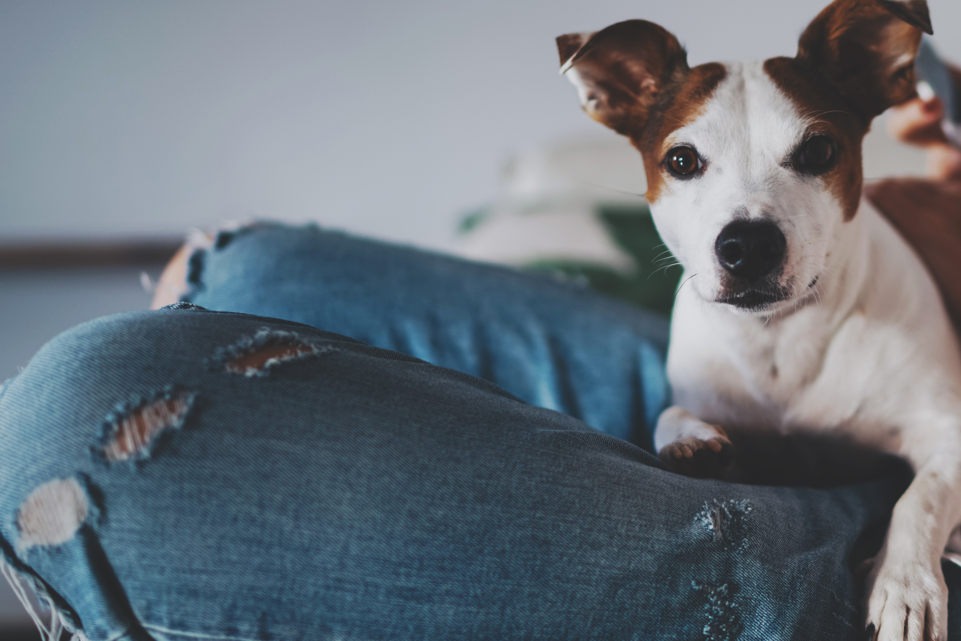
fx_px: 1842
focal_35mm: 69
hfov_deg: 28.5
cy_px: 265
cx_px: 795
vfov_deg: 19.7
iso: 200
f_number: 1.4
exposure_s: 1/125
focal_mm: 35
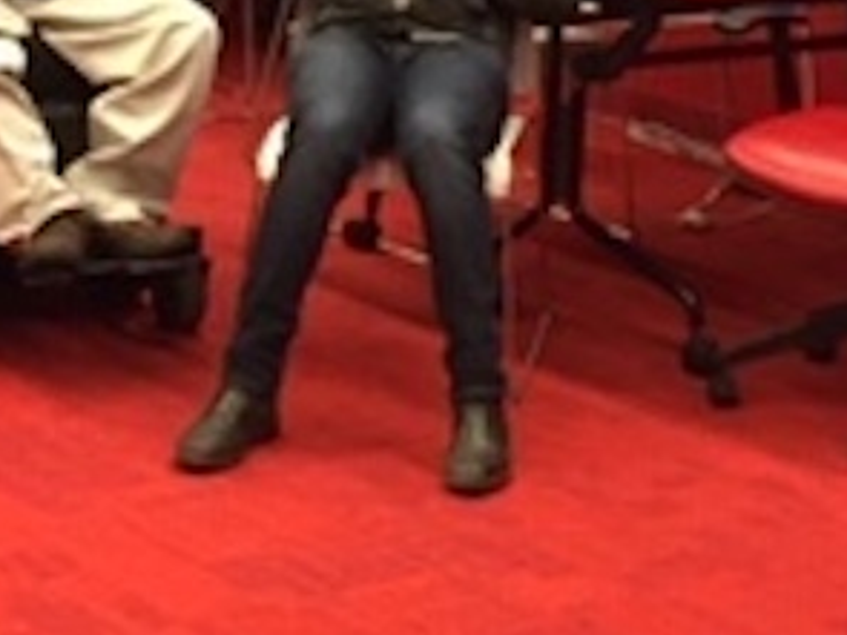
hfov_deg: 15.1
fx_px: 3204
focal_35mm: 131
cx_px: 383
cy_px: -86
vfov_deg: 11.1
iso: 80
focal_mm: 4.15
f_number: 2.2
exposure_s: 1/30
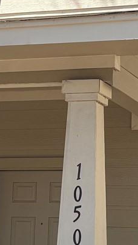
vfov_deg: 15.0
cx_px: 82
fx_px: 931
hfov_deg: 8.5
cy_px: 119
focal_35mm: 143
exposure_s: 1/1587
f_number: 1.6
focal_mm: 5.96
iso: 50
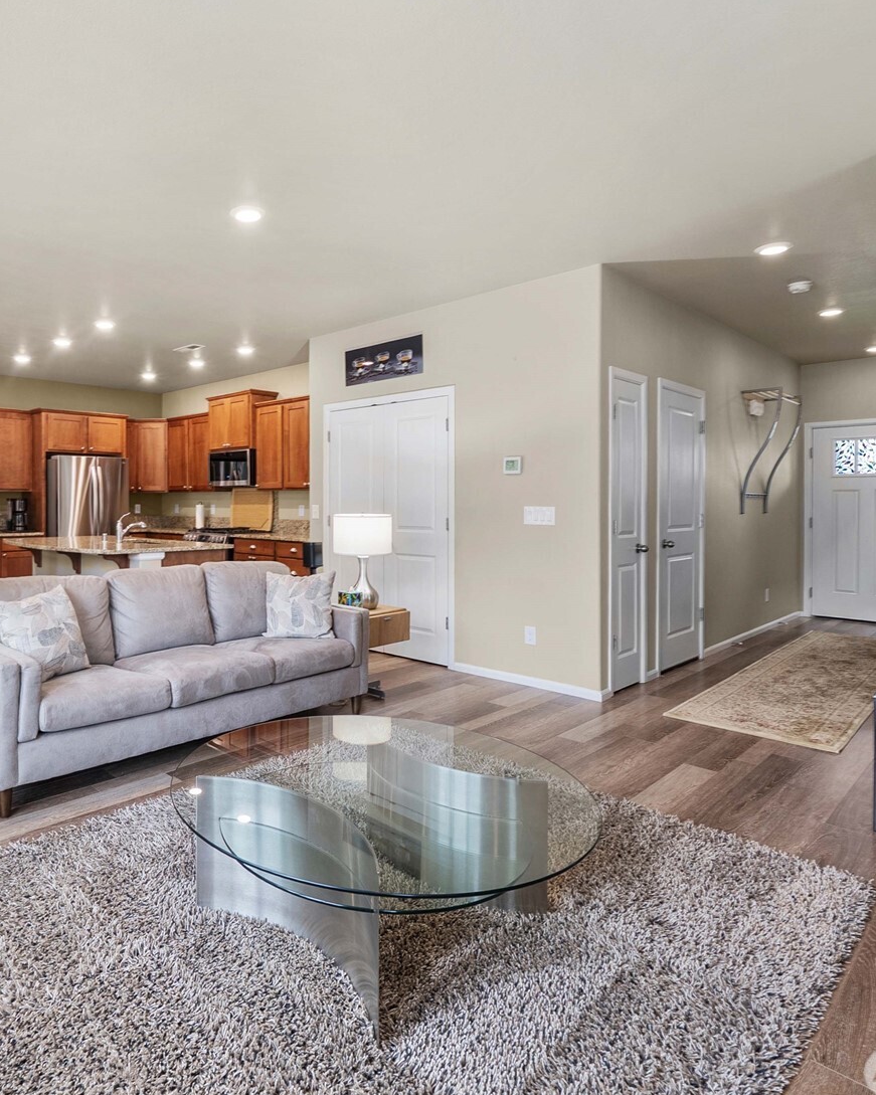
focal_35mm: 19
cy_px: 542
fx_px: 616
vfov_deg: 83.3
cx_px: 257
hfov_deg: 67.8
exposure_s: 1/3
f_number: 7.1
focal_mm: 13
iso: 1000
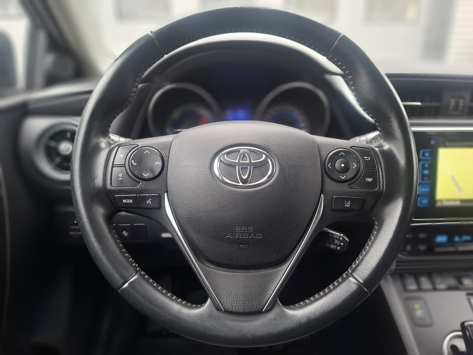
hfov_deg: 73.9
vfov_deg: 58.9
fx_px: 314
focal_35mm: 23
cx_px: 236
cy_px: 178
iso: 250
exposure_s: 1/100
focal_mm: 5.54
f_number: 1.8
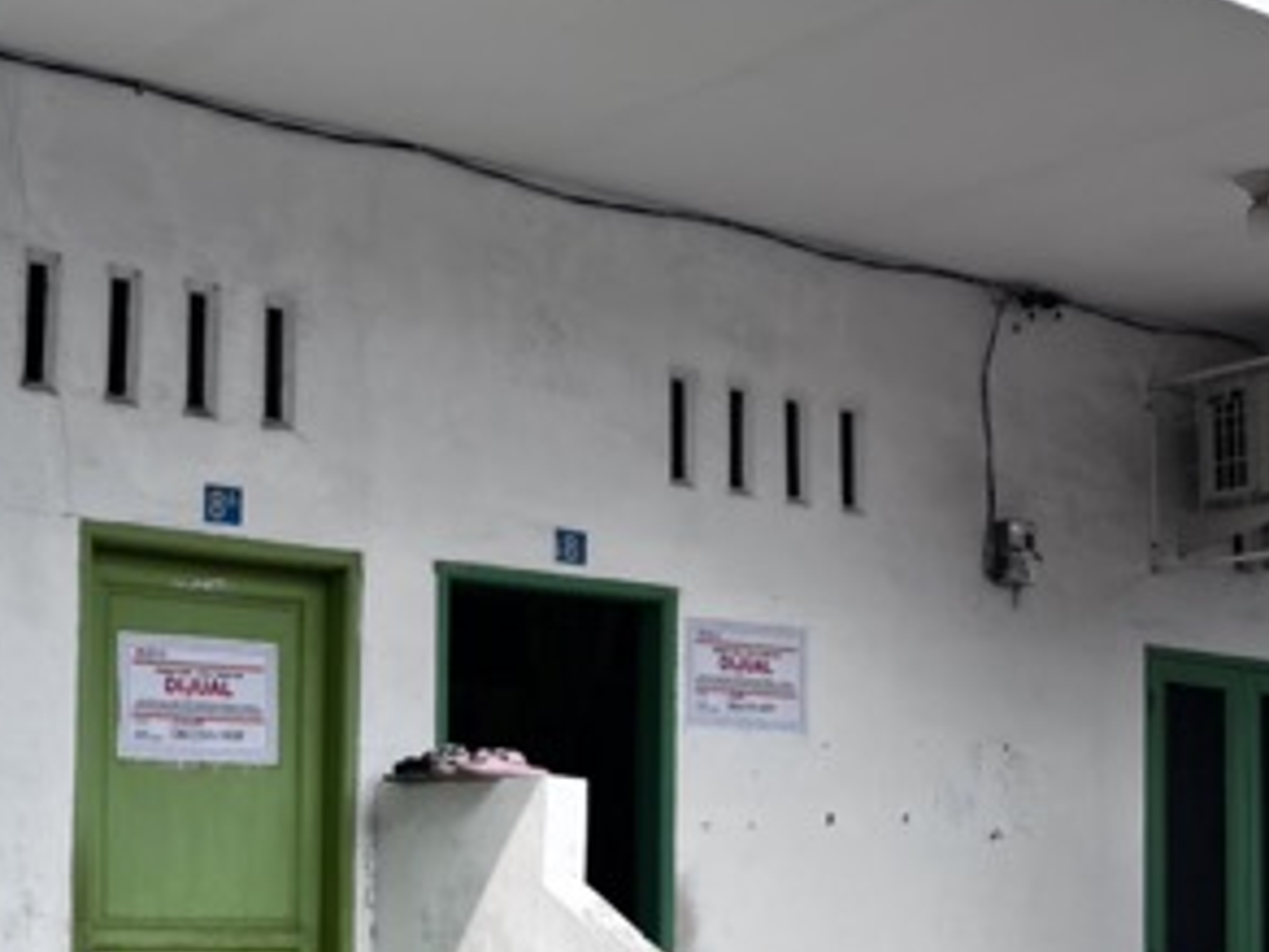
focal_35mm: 57
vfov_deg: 25.3
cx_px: 74
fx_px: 2090
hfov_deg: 31.8
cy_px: 735
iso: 50
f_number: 1.6
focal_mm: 5.1
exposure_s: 1/1890
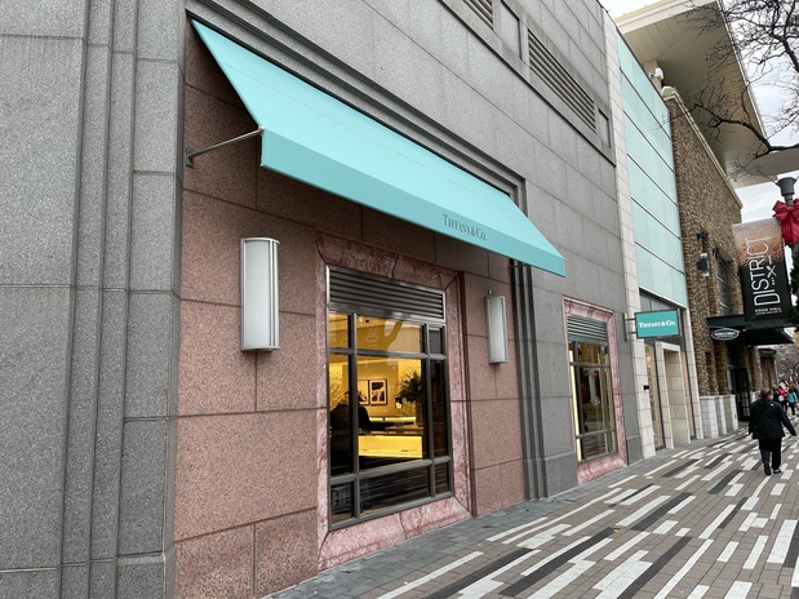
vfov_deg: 53.0
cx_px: 400
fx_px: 600
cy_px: 300
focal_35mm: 26
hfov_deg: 67.3
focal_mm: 5.1
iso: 50
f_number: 1.6
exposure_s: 1/121
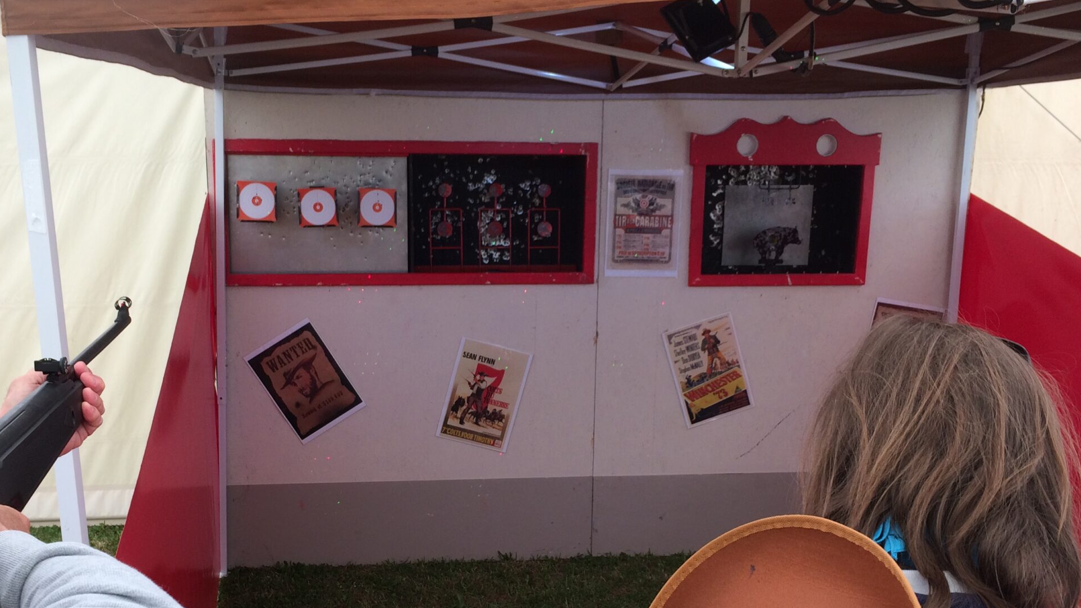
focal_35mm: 42
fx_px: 1204
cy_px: 430
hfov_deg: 48.3
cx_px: 508
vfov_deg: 28.1
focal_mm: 4.15
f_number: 2.2
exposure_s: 1/155
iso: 32
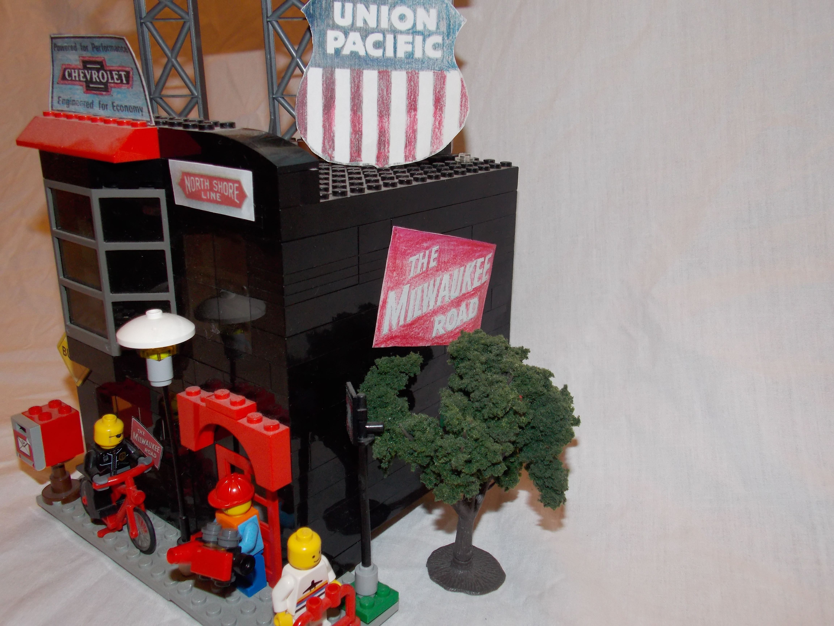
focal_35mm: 30
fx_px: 723
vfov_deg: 46.8
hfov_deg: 60.0
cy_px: 313
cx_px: 417
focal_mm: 5.3
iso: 200
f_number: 3.3
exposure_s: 1/30
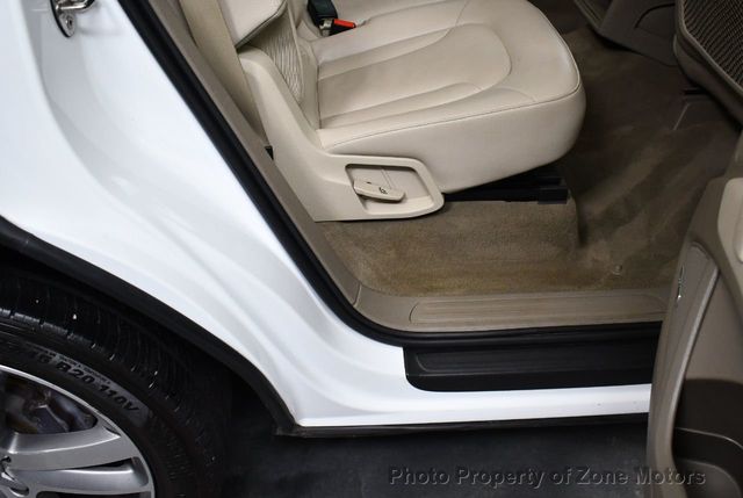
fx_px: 744
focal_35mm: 36
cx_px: 372
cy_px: 249
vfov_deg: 37.0
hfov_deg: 53.1
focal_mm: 18
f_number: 3.5
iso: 1400
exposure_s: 1/125
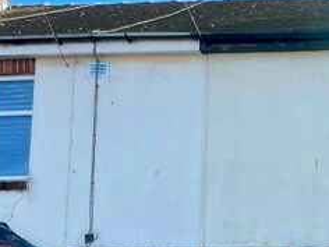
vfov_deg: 18.2
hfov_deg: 23.7
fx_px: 732
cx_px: 365
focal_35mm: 77
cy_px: 294
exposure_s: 1/729
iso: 32
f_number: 1.6
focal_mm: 4.2
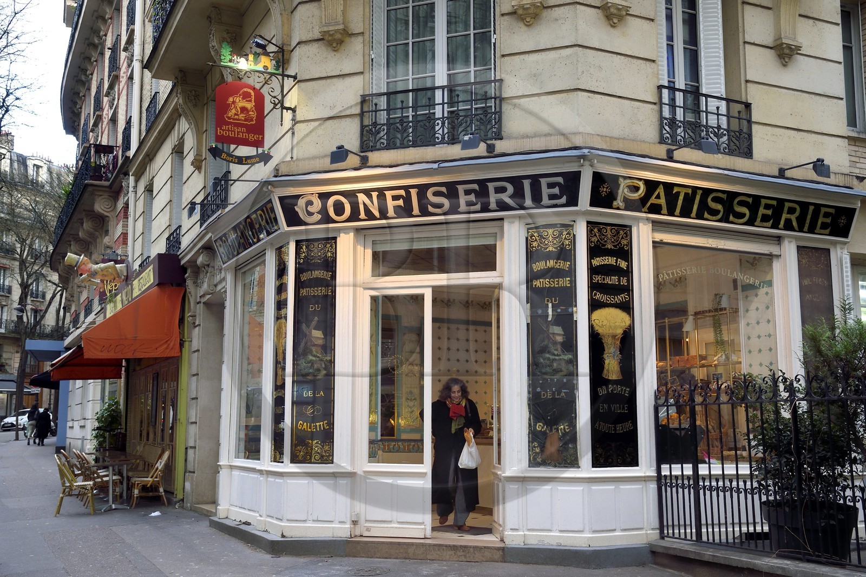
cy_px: 288
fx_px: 914
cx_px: 433
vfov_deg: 35.0
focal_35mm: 38
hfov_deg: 50.7
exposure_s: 1/60
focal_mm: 38
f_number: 8
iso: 800
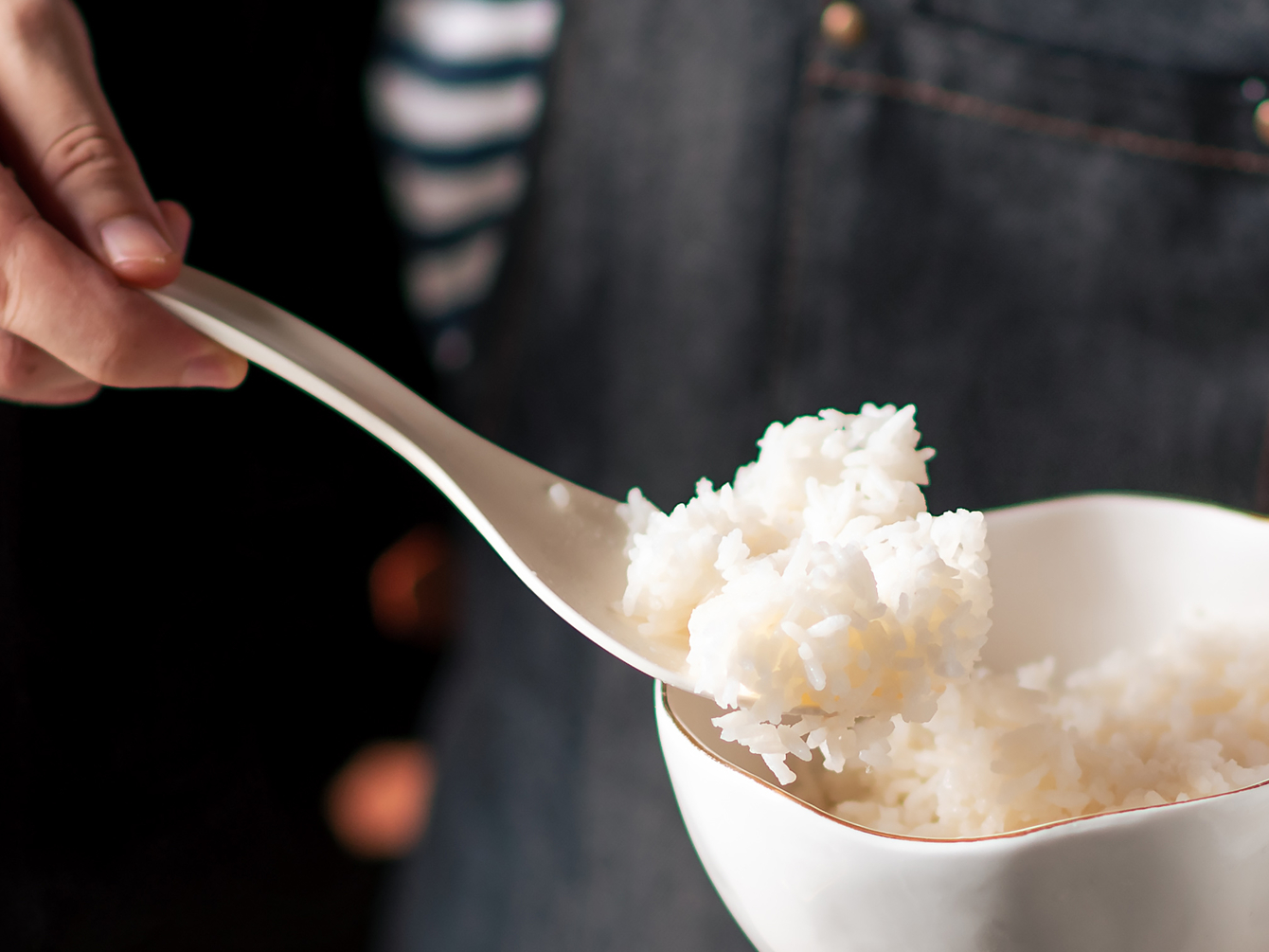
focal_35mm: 244
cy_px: 733
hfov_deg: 8.1
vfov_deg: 6.1
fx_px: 8945
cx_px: 851
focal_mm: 85
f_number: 2
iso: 125
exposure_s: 1/200
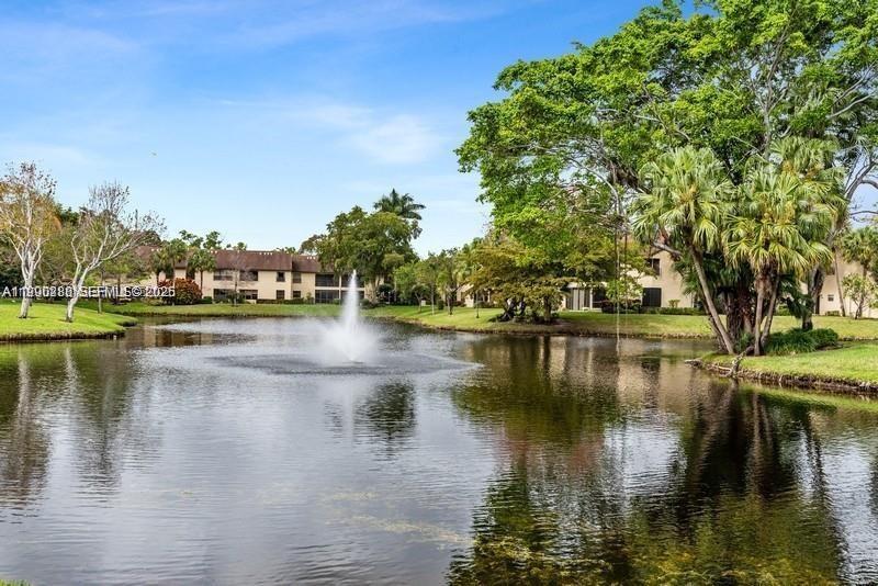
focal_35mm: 31
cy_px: 293
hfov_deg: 60.3
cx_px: 439
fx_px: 756
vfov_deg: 42.4
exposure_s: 1/400
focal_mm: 31
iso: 250
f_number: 8
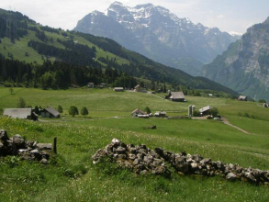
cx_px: 137
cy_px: 93
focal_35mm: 42
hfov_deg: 44.8
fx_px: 327
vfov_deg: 34.4
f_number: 4.3
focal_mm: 5.8
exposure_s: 1/500
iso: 80
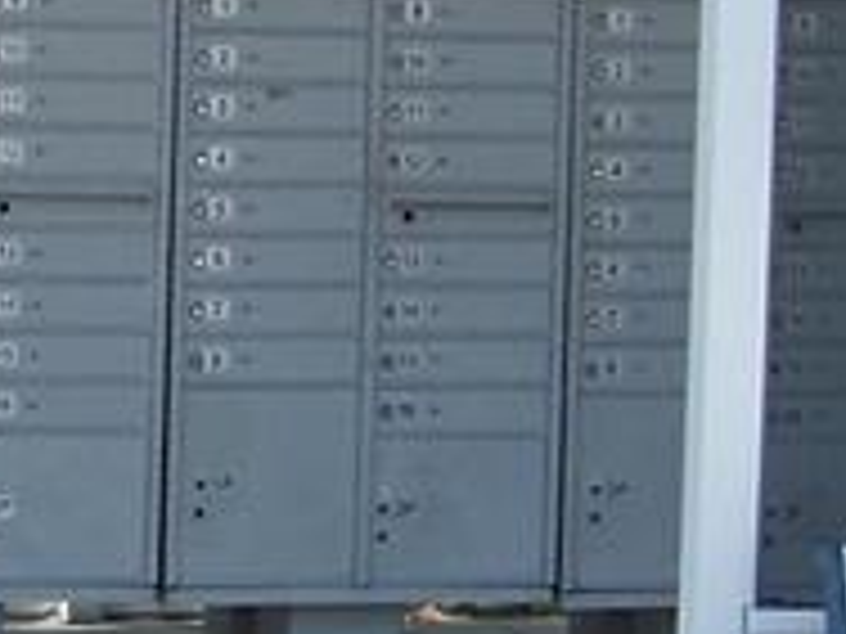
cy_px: 337
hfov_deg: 10.0
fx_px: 4790
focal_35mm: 196
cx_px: 9
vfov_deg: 7.6
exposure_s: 1/400
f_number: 2.8
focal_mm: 5.85
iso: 64
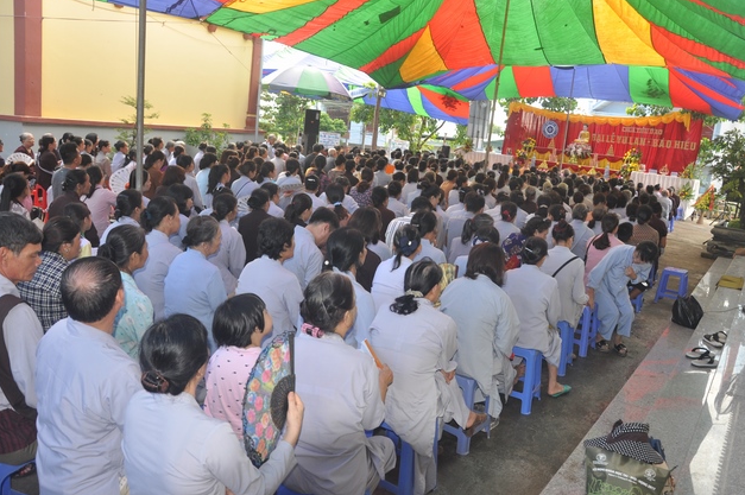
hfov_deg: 65.5
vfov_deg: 46.3
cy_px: 240
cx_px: 383
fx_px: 579
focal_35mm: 28
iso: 400
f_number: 5
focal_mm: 18
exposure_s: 1/200
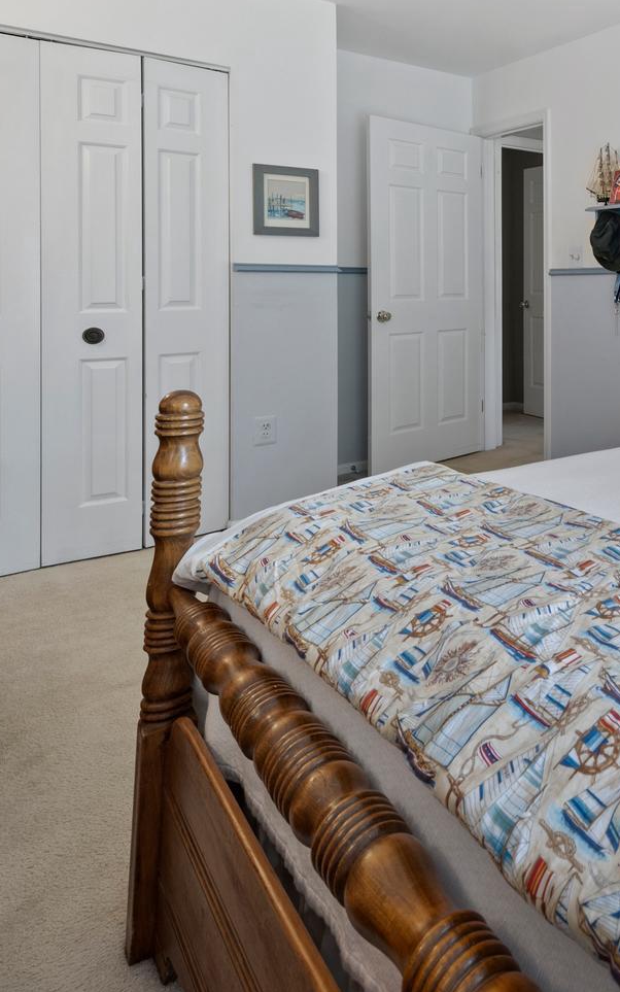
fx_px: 703
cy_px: 314
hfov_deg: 37.7
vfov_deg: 68.0
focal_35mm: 26
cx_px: 717
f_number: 7.1
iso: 250
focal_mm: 12
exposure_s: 1/8
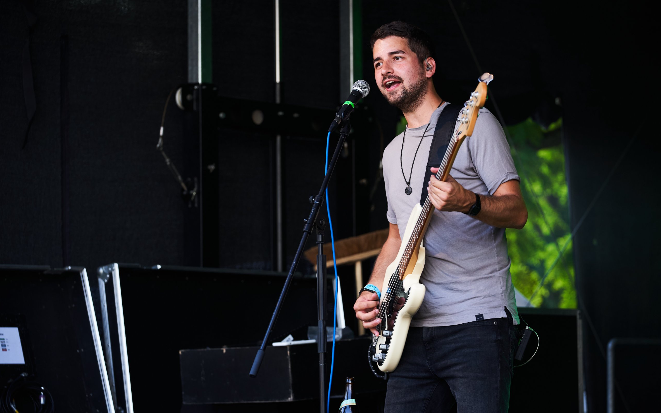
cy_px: 212
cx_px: 330
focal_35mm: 135
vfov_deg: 9.7
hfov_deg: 15.5
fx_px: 2432
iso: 800
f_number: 4
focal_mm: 132
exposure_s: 1/250
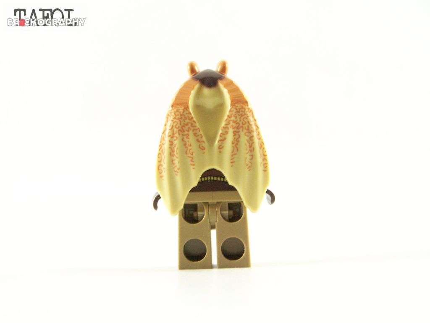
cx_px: 215
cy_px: 162
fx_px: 1453
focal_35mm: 117
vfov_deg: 12.7
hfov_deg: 16.8
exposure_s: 1/60
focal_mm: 19.4
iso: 400
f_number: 3.6
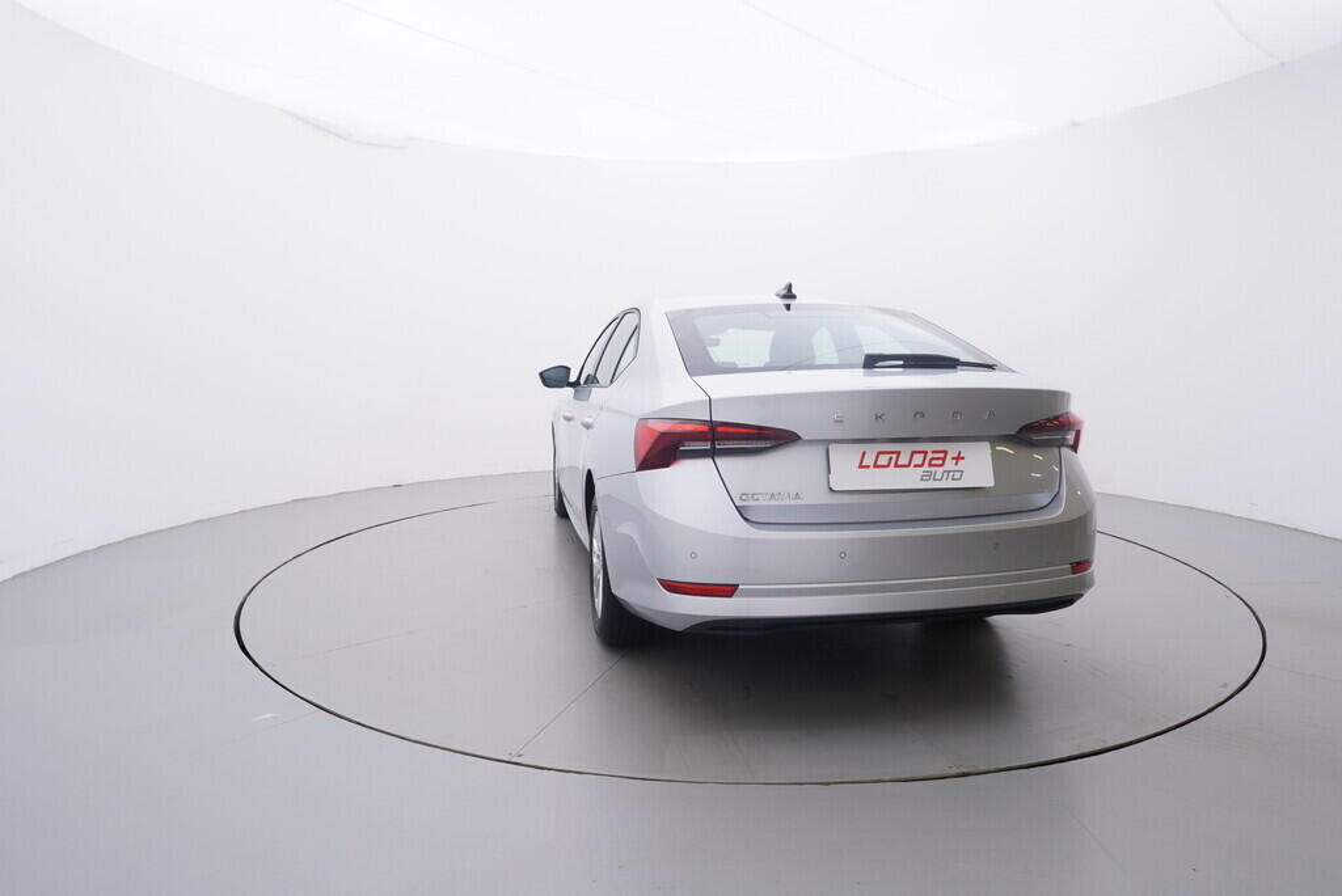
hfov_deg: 77.3
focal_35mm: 22
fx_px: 839
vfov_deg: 56.2
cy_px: 448
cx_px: 671
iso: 200
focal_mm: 15
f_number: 5
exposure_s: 1/80
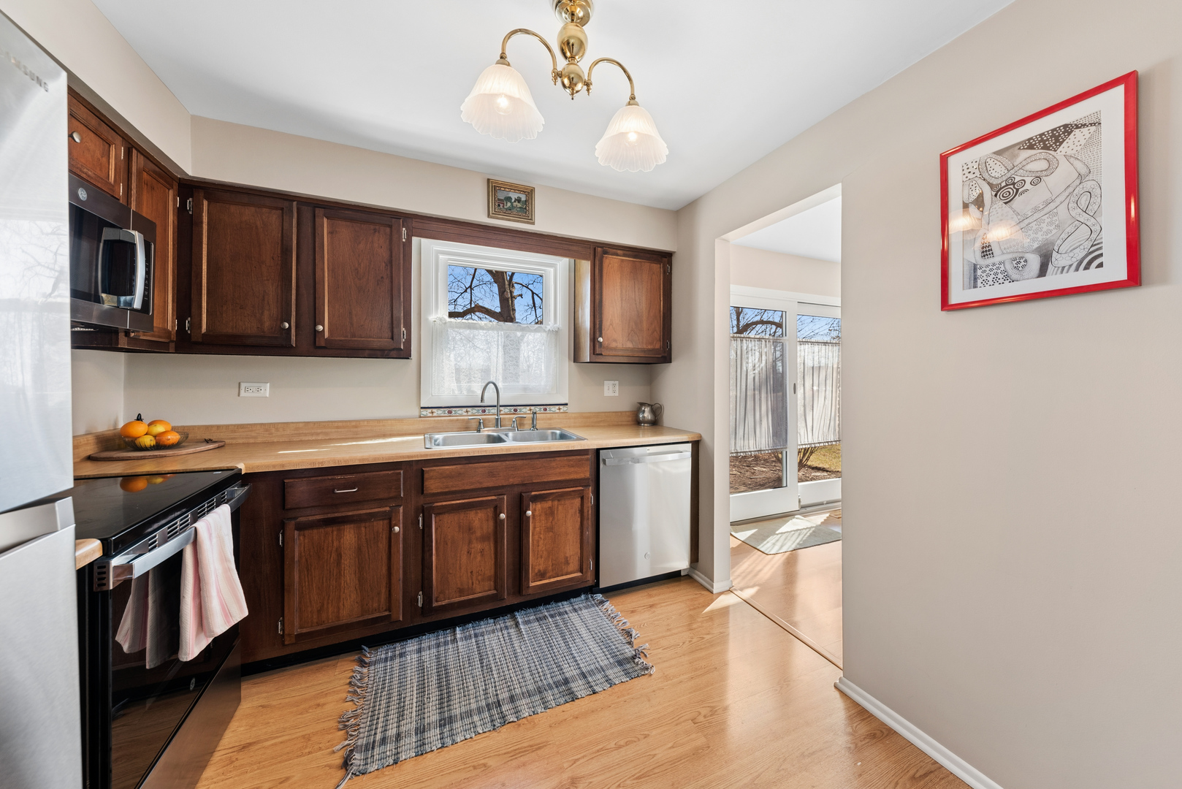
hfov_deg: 112.6
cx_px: 591
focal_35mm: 12
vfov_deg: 90.1
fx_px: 394
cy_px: 394
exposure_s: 1/15
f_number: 9
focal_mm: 12
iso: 320
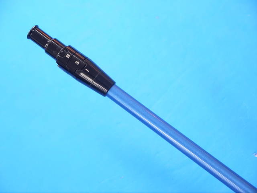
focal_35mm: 84
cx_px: 128
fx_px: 624
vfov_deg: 17.6
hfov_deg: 23.3
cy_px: 96
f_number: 5.6
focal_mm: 42
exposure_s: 1/80
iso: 800
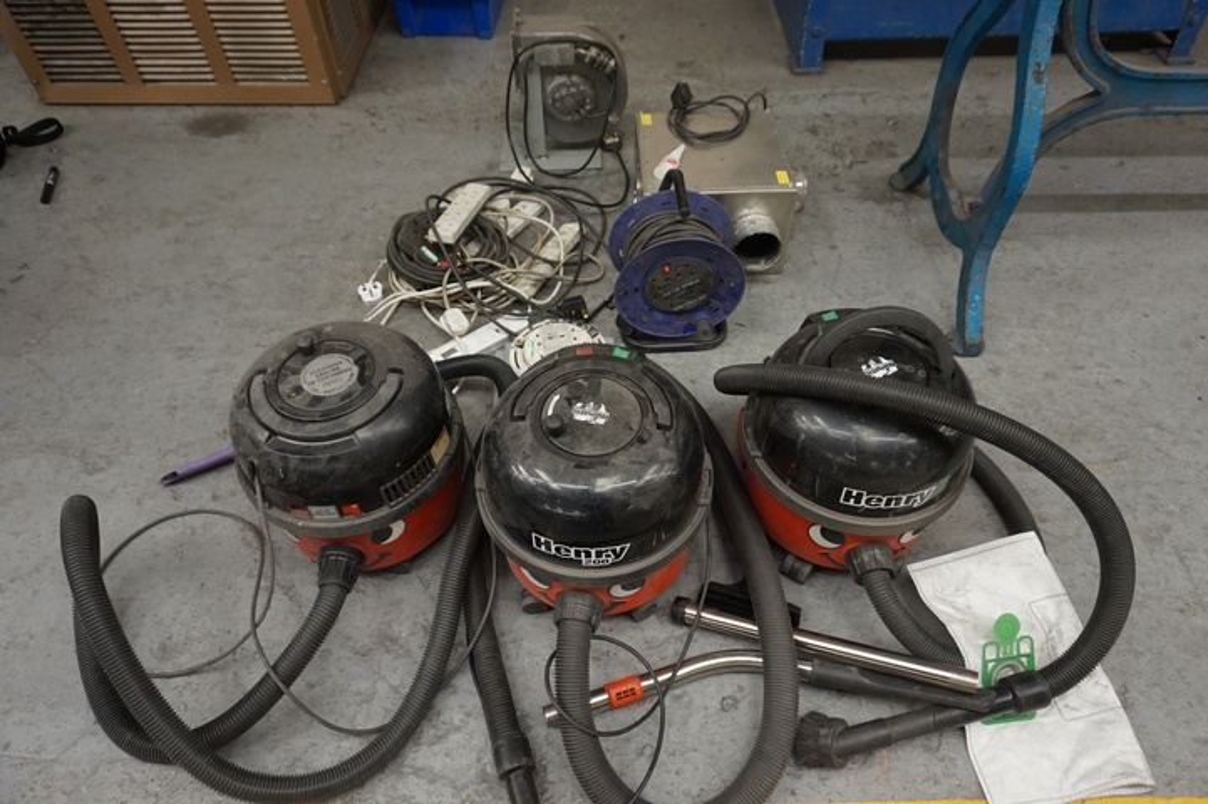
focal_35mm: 24
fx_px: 805
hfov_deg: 73.8
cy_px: 402
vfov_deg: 53.1
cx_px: 604
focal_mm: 16
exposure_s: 1/160
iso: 1000
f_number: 4
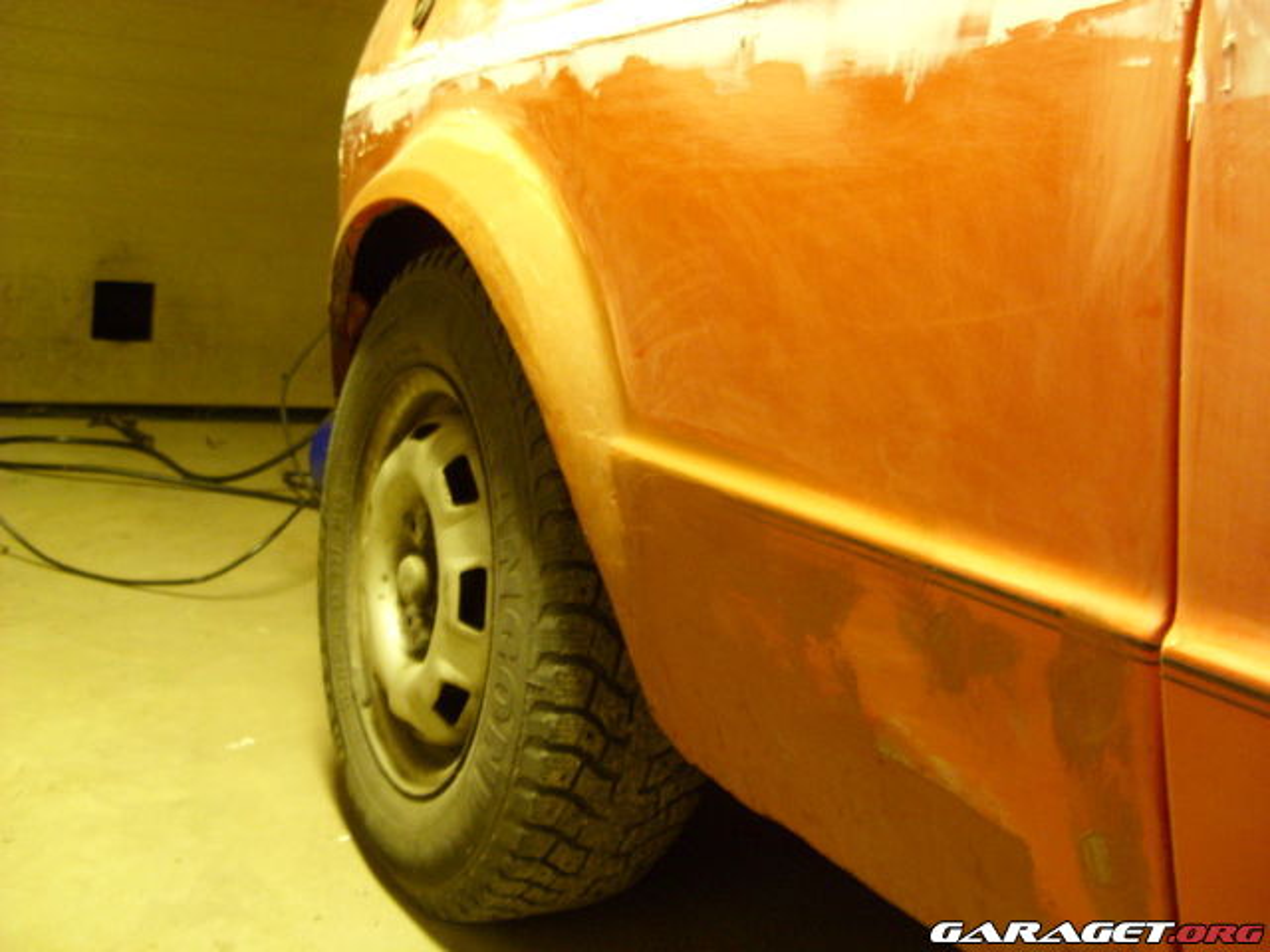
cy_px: 476
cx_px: 635
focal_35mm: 38
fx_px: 1394
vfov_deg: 37.7
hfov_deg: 49.0
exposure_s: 1/4
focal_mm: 6.3
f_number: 2.8
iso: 300
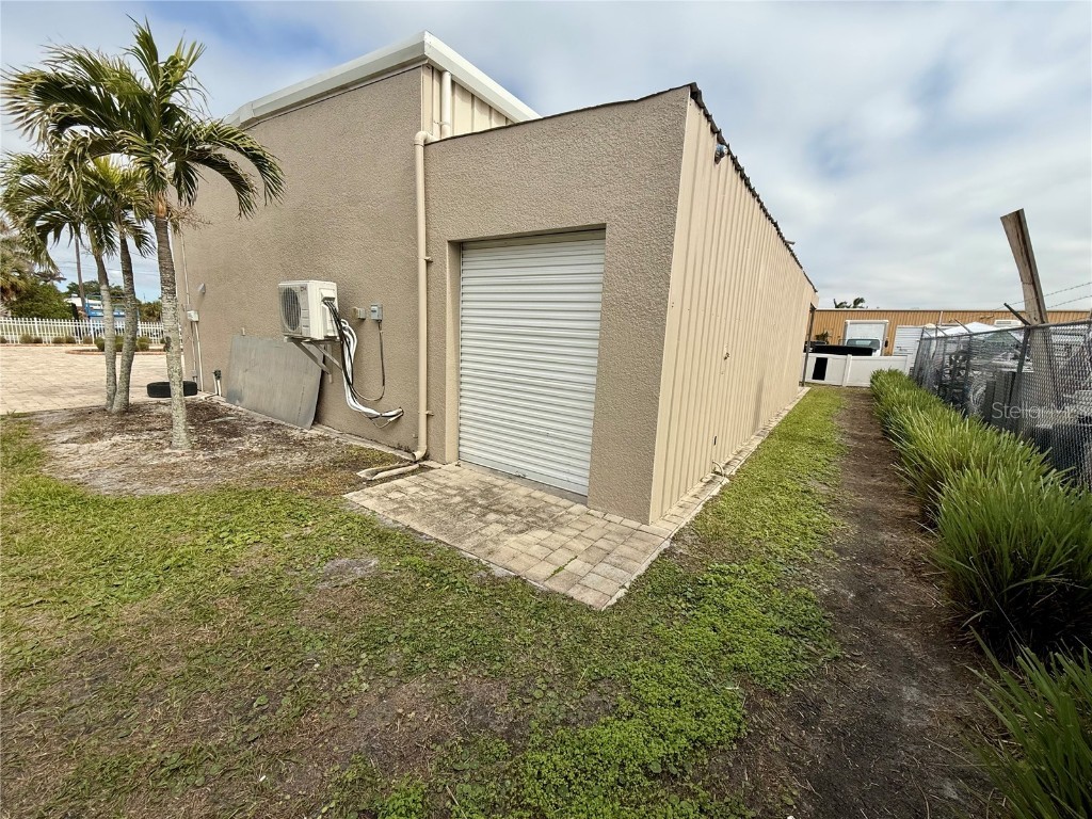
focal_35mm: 14
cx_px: 546
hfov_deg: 102.1
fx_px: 442
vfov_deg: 85.7
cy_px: 410
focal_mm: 2.22
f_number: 2.2
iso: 50
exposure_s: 1/2841
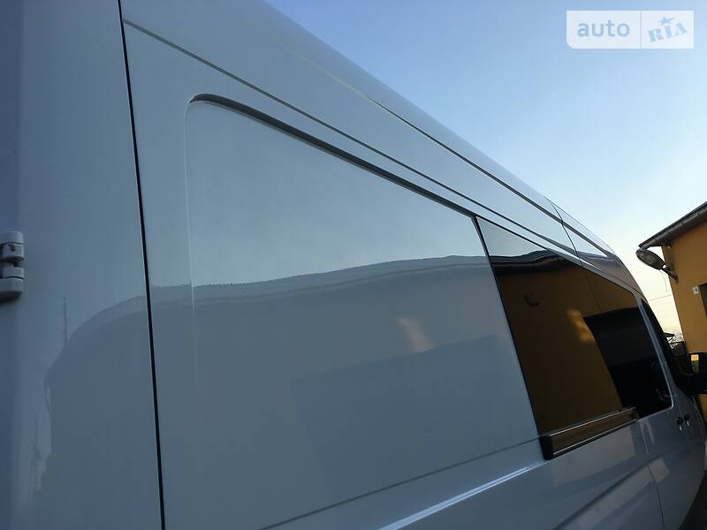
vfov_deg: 48.2
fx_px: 592
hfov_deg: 61.7
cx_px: 354
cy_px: 265
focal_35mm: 29
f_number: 2.2
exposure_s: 1/874
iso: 25
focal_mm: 4.2
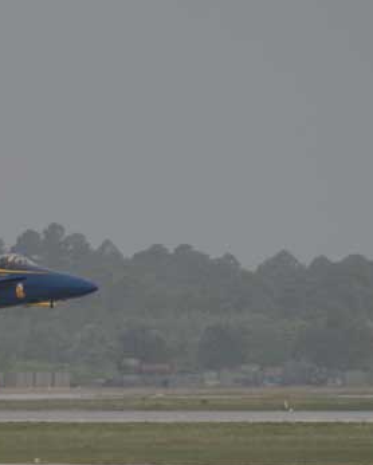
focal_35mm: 973
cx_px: -59
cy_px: 279
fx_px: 13415
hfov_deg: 1.6
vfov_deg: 2.0
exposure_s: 1/2000
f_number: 5.6
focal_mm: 300
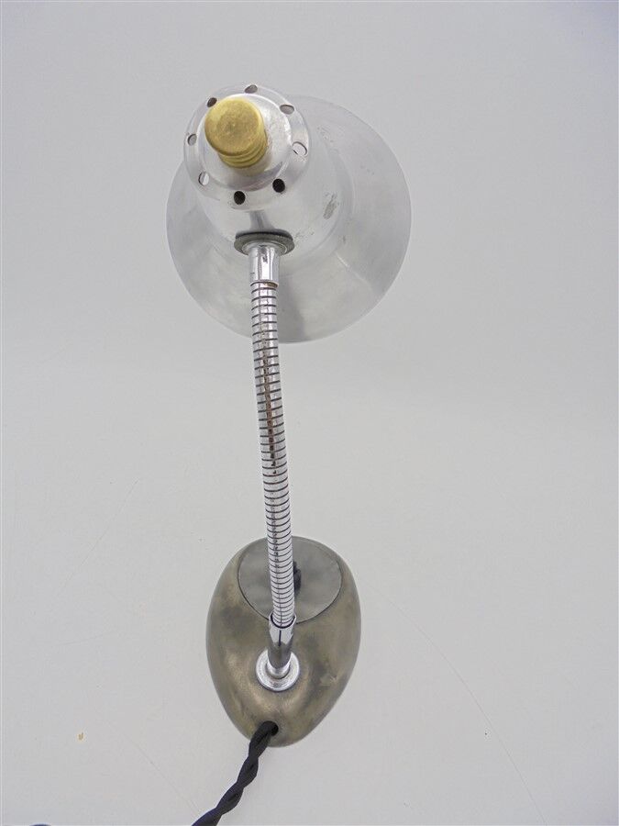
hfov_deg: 53.1
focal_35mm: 26
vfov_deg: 67.3
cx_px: 310
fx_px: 620
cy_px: 413
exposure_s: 1/80
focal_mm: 4.6
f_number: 3.5
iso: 100
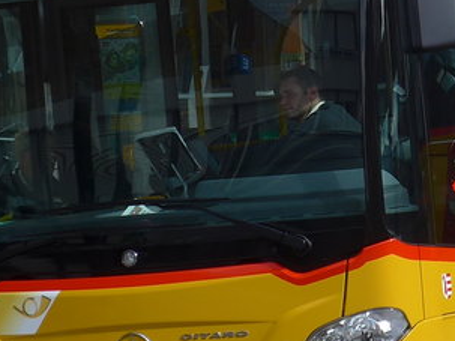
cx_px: 484
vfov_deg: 4.2
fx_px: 4691
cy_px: 18
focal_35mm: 357
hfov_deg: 5.5
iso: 80
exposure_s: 1/500
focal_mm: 18
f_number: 4.6
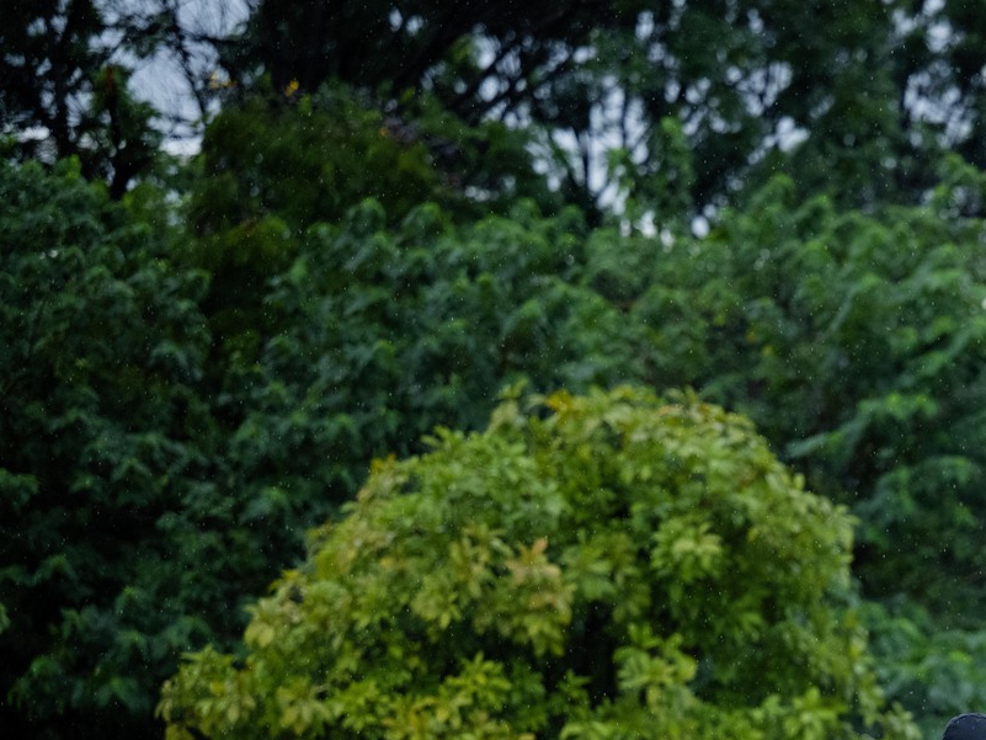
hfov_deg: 7.4
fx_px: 7521
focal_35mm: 264
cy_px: 763
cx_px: 1196
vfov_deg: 5.6
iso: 1250
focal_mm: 110
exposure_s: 1/1250
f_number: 2.8
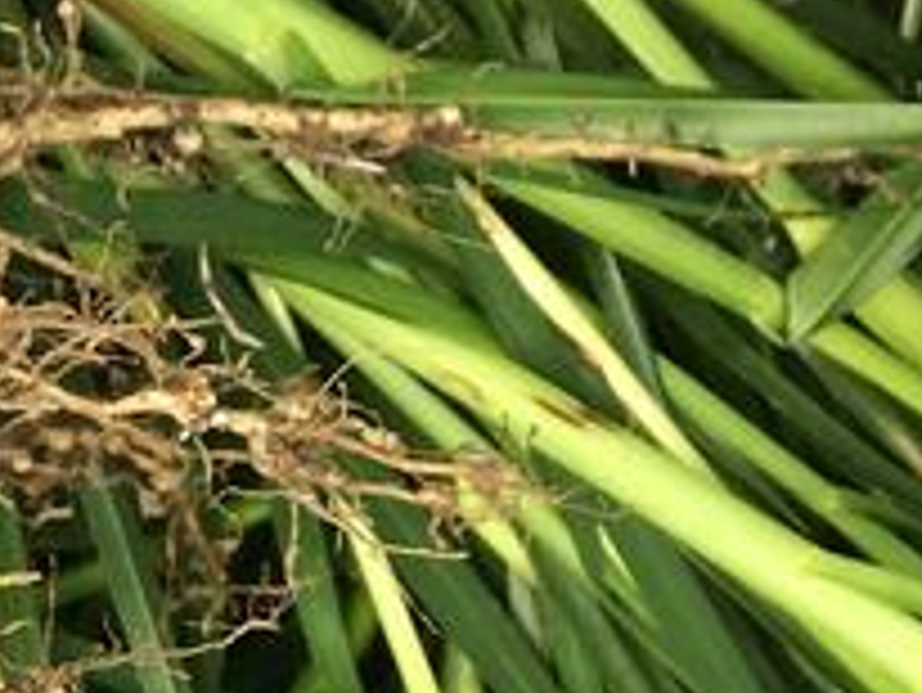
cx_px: -897
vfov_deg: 11.0
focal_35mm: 132
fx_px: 3518
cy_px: 855
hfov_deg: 13.0
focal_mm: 4.15
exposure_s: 1/363
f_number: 2.2
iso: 32
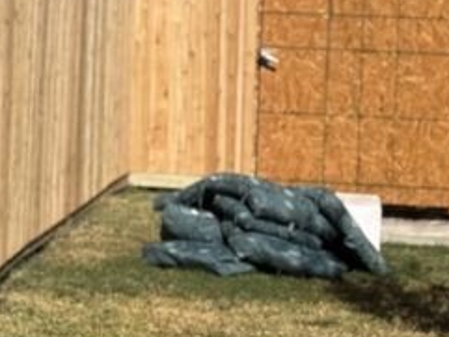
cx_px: -255
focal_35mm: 204
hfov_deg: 9.4
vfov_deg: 7.3
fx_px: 2647
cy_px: 4
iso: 64
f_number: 1.78
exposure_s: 1/7143
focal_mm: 6.76
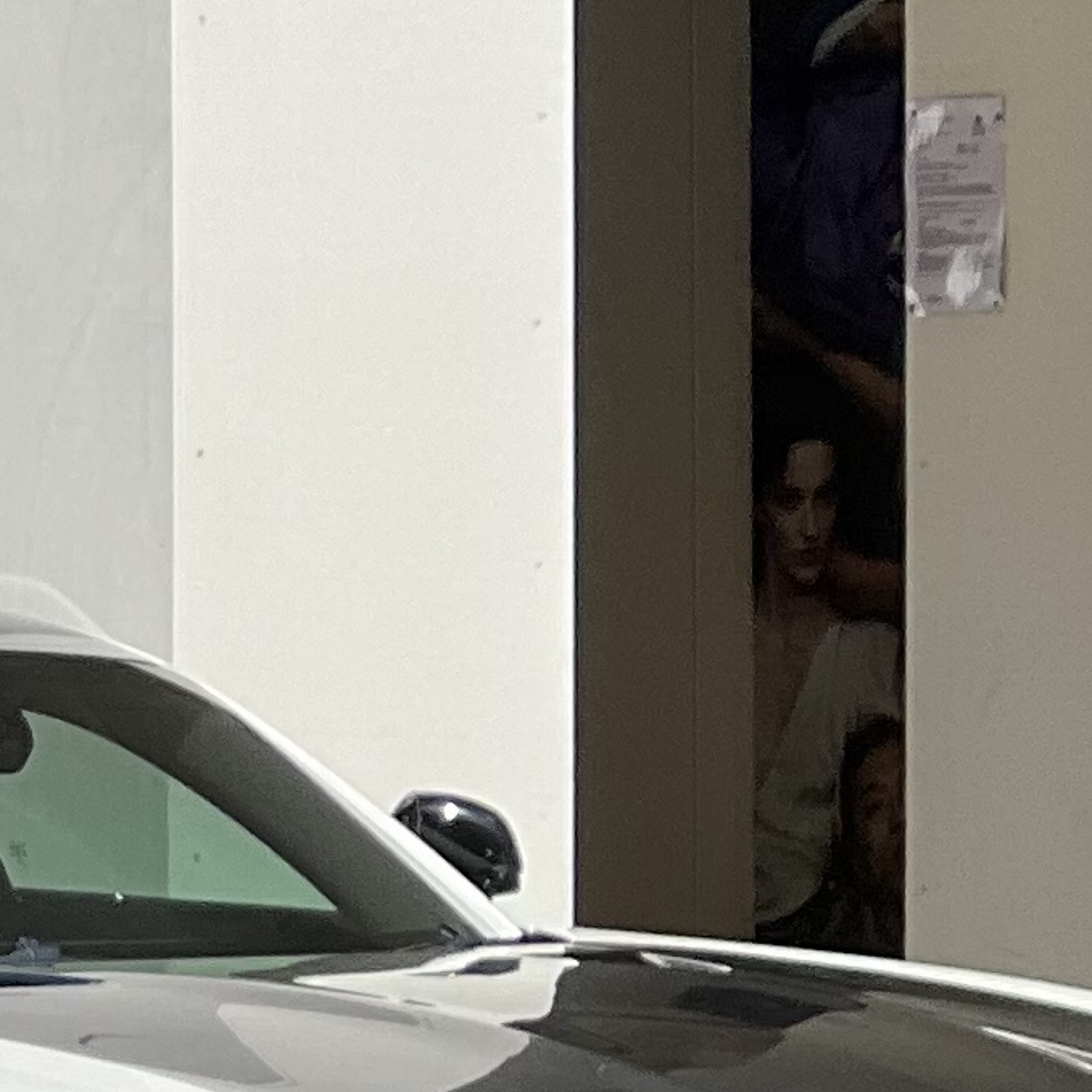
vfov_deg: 4.3
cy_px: 1148
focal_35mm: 405
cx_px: -89
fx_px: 14455
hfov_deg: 4.3
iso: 32
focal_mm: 9
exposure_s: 1/968
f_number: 2.8
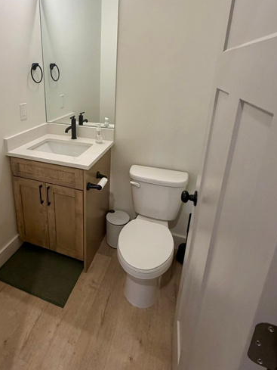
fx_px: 235
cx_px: 81
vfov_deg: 75.4
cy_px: 146
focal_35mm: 22
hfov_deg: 58.9
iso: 250
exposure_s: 1/120
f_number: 2.2
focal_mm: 2.22
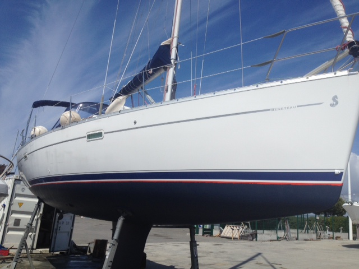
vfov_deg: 40.7
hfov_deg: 52.6
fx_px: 363
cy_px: 134
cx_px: 180
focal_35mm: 35
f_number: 2.4
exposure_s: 1/3953
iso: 50
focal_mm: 4.28
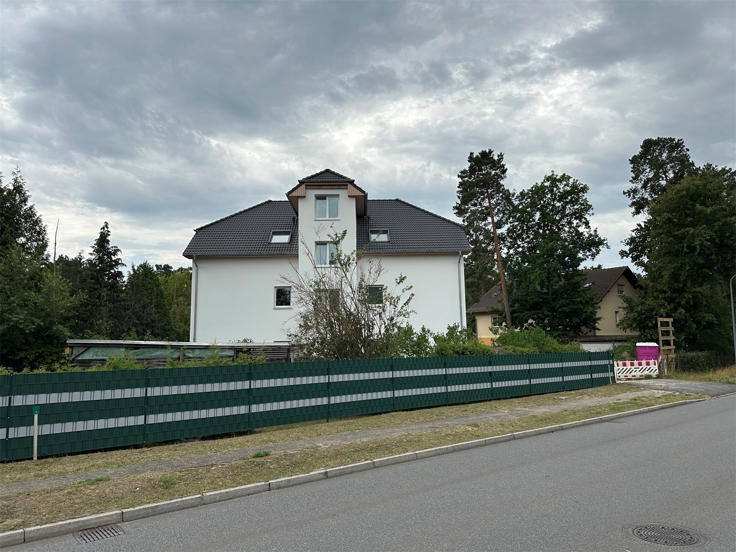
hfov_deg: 71.6
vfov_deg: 56.8
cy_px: 276
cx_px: 368
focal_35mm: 24
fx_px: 510
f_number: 1.78
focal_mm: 6.86
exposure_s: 1/4348
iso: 80
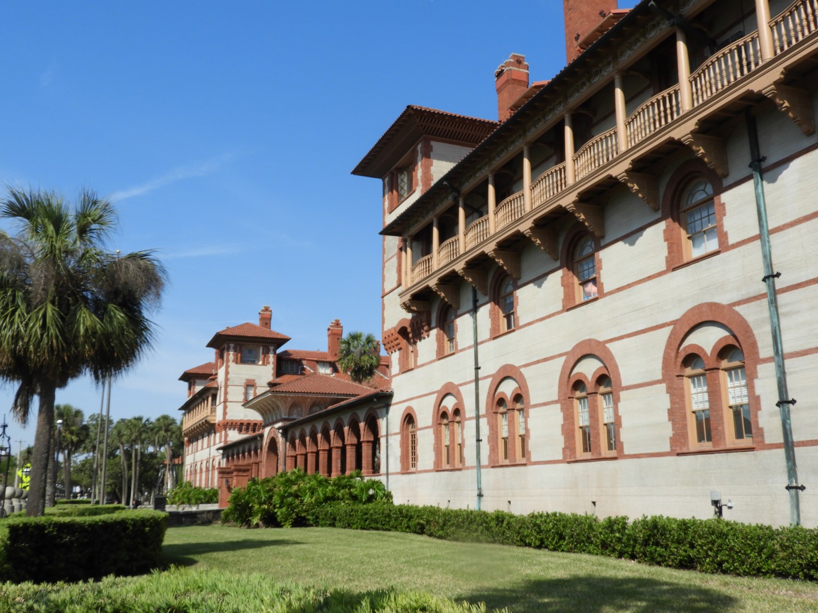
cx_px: 409
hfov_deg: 55.4
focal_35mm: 33
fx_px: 780
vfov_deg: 42.9
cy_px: 306
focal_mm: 5.9
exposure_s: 1/1250
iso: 100
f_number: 3.6
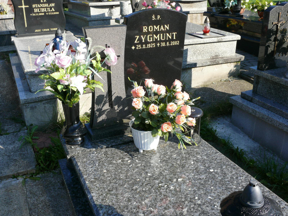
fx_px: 291
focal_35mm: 35
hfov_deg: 52.6
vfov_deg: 40.7
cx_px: 144
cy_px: 108
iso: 100
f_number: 5.6
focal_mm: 7.4
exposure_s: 1/250
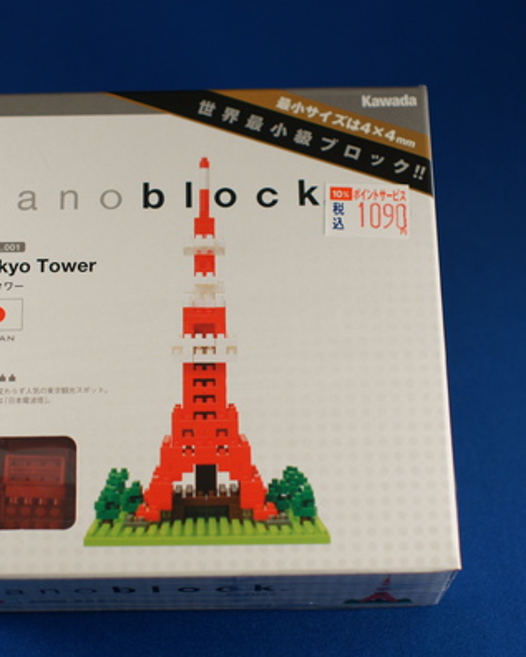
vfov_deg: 25.5
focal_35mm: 75
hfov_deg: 20.5
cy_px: 332
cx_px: 197
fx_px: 1453
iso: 200
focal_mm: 35
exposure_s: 1/80
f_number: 2.8
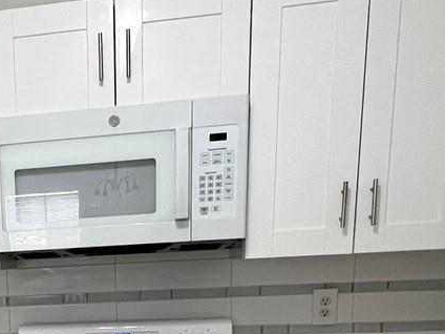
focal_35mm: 49
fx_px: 630
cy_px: 413
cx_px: 2
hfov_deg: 35.3
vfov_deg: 26.1
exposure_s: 1/120
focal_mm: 1.57
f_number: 1.8
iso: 200
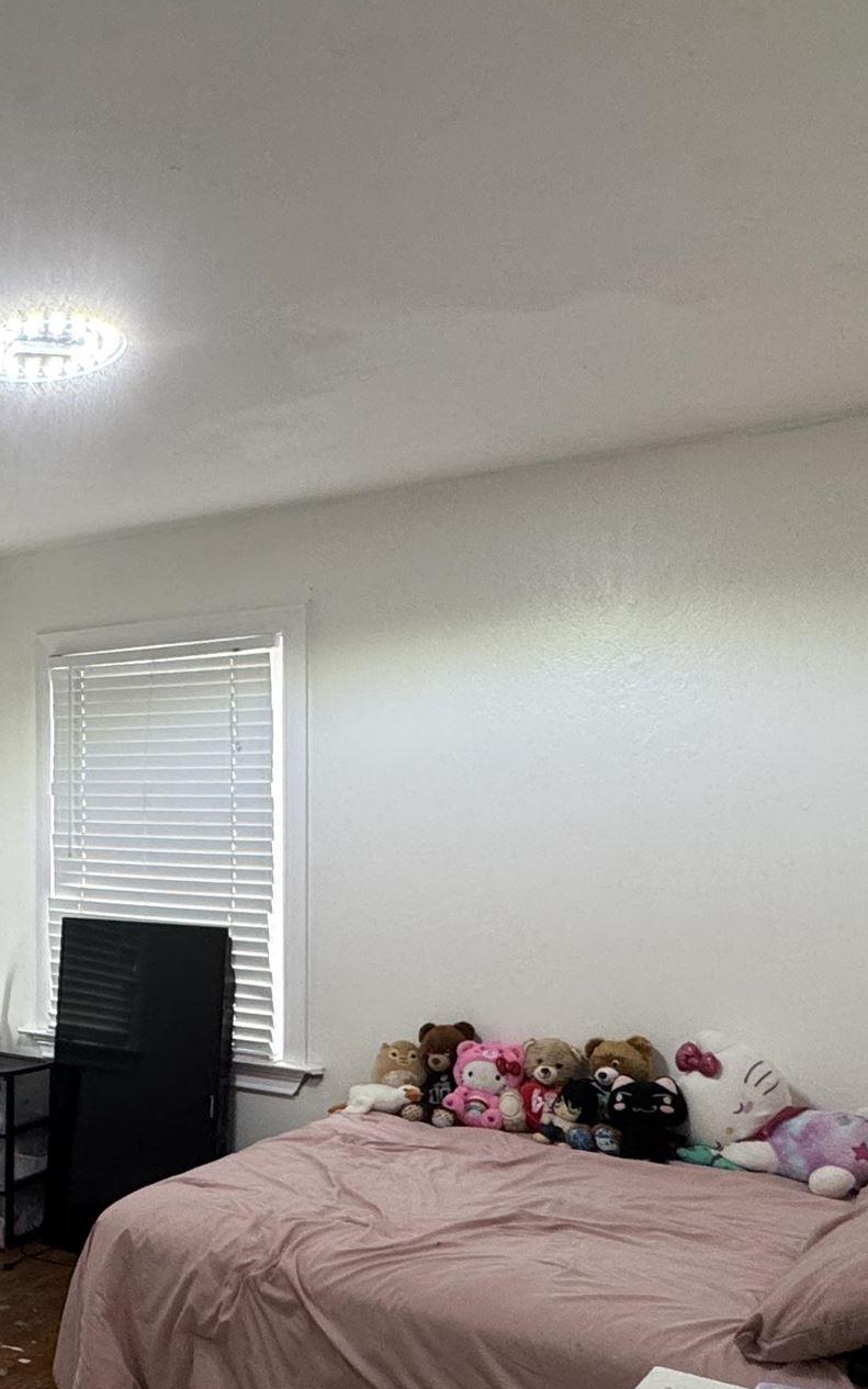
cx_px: -44
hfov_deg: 31.9
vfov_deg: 53.6
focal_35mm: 36
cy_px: 831
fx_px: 1363
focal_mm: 2.22
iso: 200
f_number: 2.2
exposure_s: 1/120
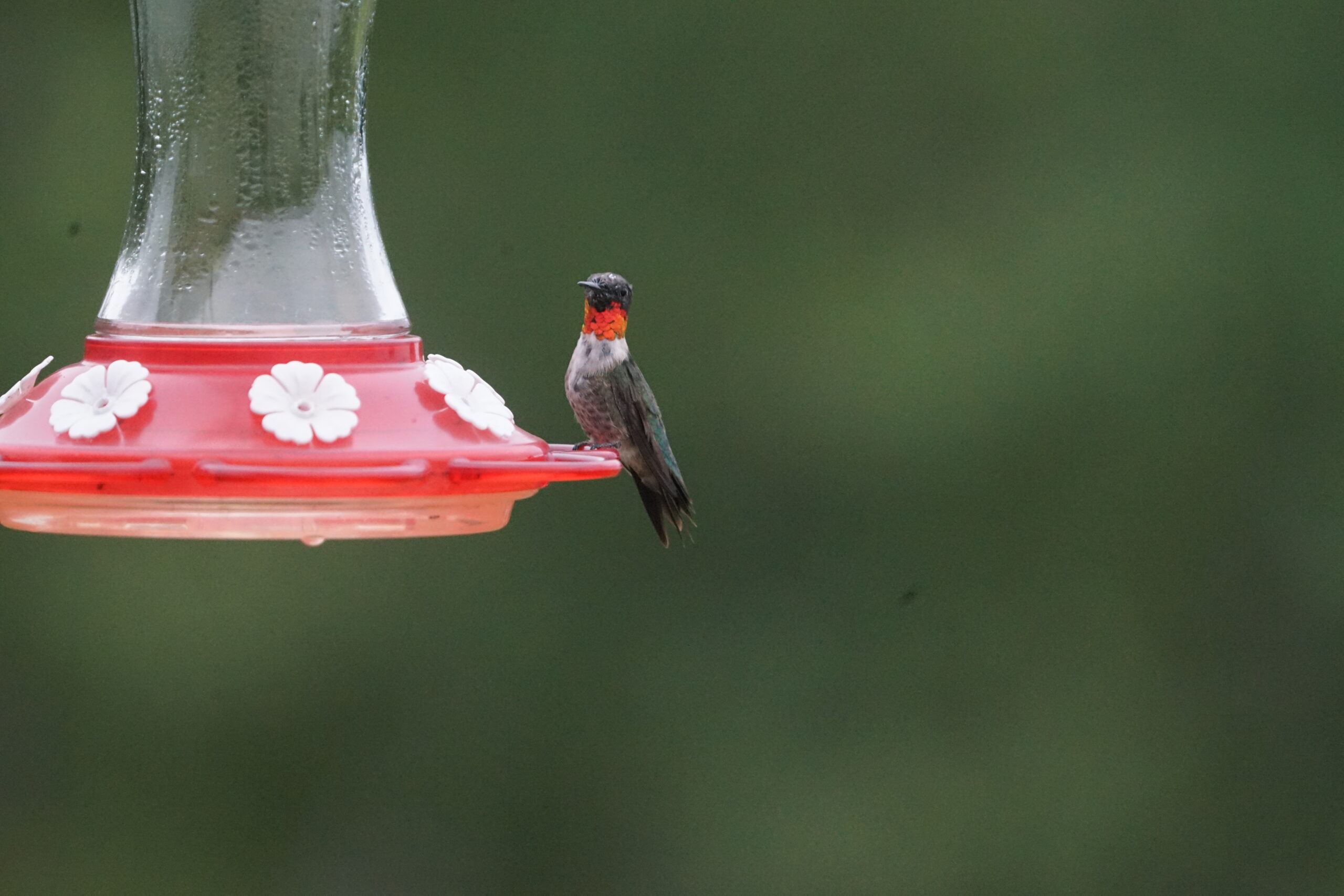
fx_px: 20272
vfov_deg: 2.5
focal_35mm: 543
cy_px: 448
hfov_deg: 3.8
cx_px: 672
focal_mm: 543
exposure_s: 1/1250
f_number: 9
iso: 6400
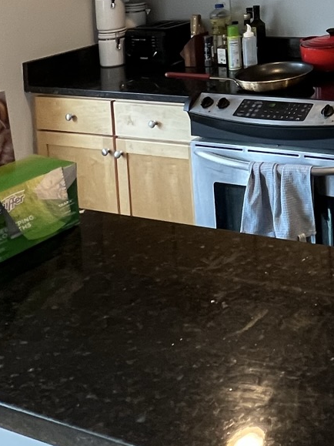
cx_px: 447
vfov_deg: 33.9
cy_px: -79
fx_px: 592
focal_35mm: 46
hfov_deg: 26.2
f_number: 1.8
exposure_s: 1/60
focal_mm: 1.57
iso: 250
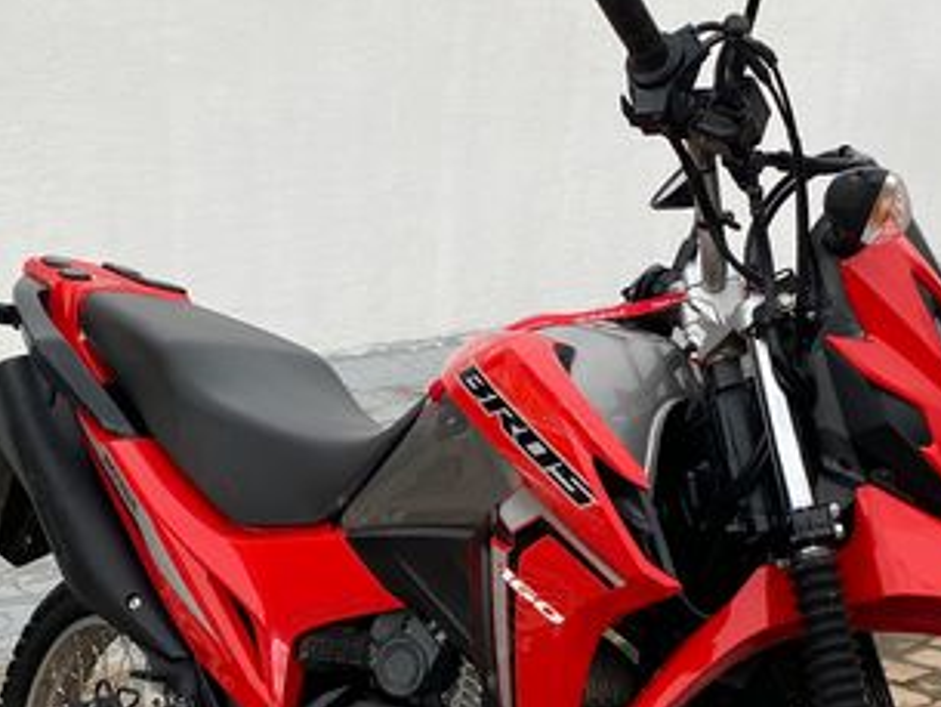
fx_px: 1876
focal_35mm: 69
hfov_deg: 28.1
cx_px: 506
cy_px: 614
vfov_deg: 20.9
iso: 50
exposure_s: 1/121
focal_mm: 4.25
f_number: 1.8
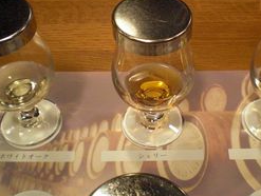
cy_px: 71
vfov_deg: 27.5
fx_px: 400
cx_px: 148
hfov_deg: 36.1
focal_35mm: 53
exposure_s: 1/60
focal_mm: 6.3
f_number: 3.1
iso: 800
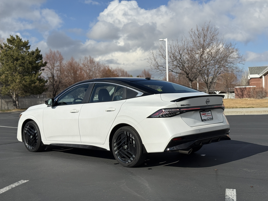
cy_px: 102
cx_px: 131
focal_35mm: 49
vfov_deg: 29.7
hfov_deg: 38.9
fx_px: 379
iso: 64
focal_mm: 6.76
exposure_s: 1/11364
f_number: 1.78
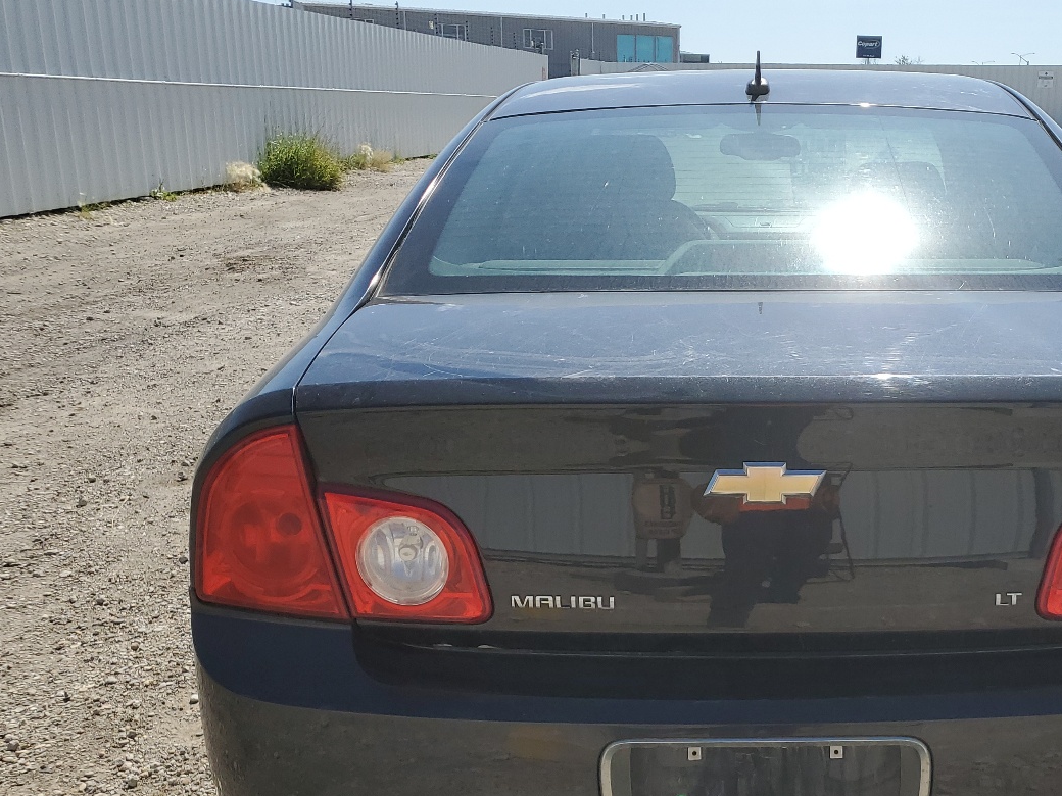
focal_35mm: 40
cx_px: 764
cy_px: 547
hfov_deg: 45.6
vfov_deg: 35.5
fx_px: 1227
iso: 50
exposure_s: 1/5000
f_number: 1.5
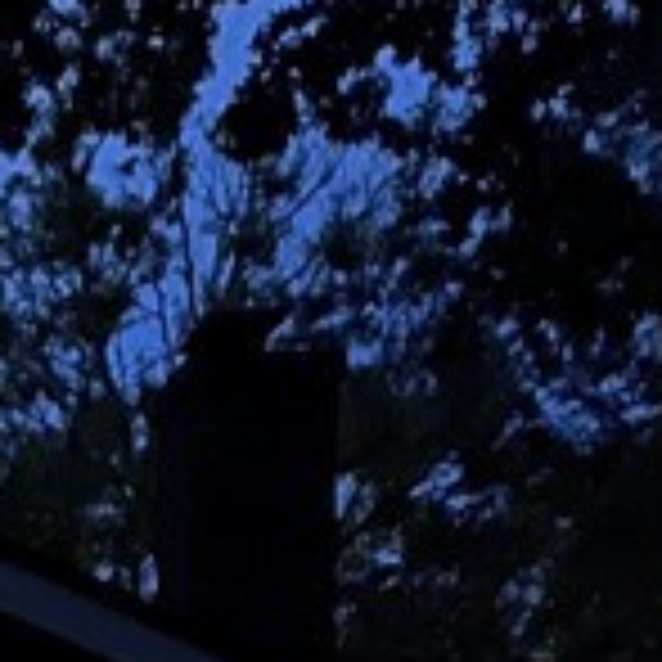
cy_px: 1333
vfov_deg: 10.1
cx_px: -1018
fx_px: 3462
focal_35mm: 160
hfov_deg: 9.5
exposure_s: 1/15
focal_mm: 5.1
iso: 1000
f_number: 1.6
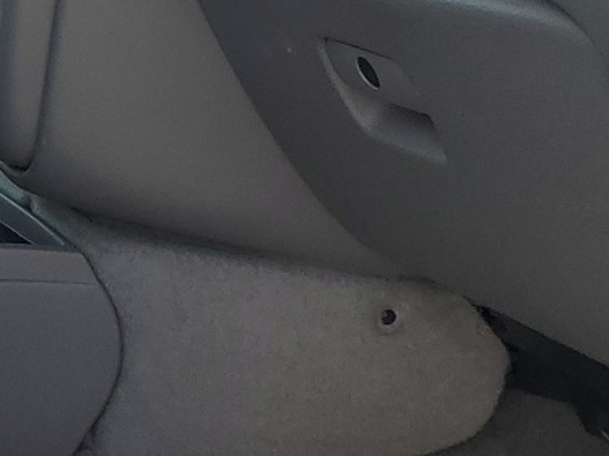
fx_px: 1952
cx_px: -286
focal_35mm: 111
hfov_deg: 16.3
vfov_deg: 13.3
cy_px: 172
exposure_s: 1/1000
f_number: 1.5
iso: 50
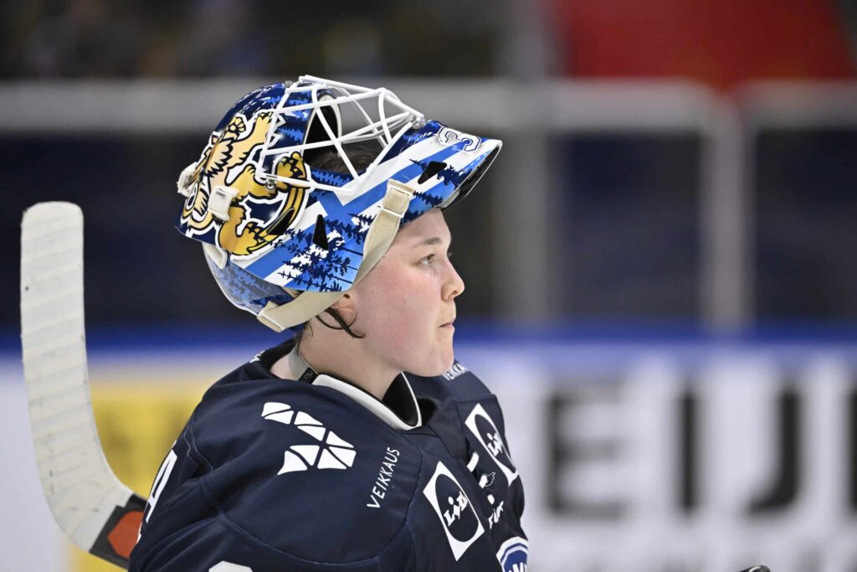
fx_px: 9523
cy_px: 286
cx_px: 428
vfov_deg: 3.4
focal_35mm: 400
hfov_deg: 5.2
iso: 3200
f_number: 4
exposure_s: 1/1000
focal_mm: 400
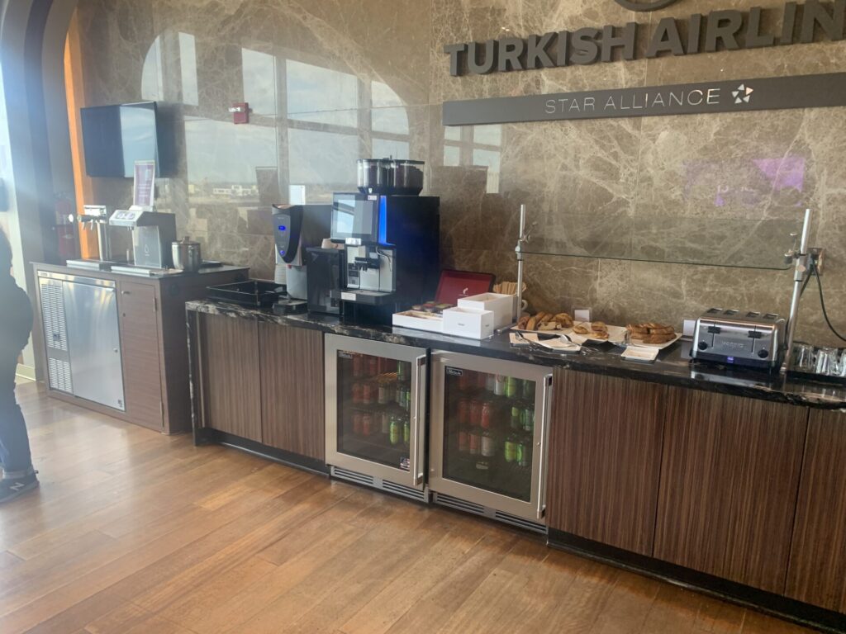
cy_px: 317
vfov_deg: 53.1
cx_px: 423
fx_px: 635
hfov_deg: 67.3
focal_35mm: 26
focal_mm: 4.25
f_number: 1.8
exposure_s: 1/60
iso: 100
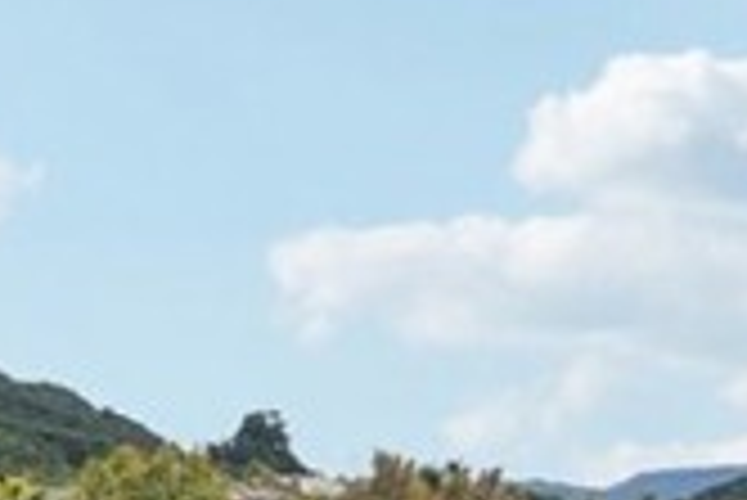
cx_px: 1040
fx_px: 1661
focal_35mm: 80
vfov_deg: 17.1
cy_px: 311
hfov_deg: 22.0
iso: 100
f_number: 8
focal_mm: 13
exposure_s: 1/400
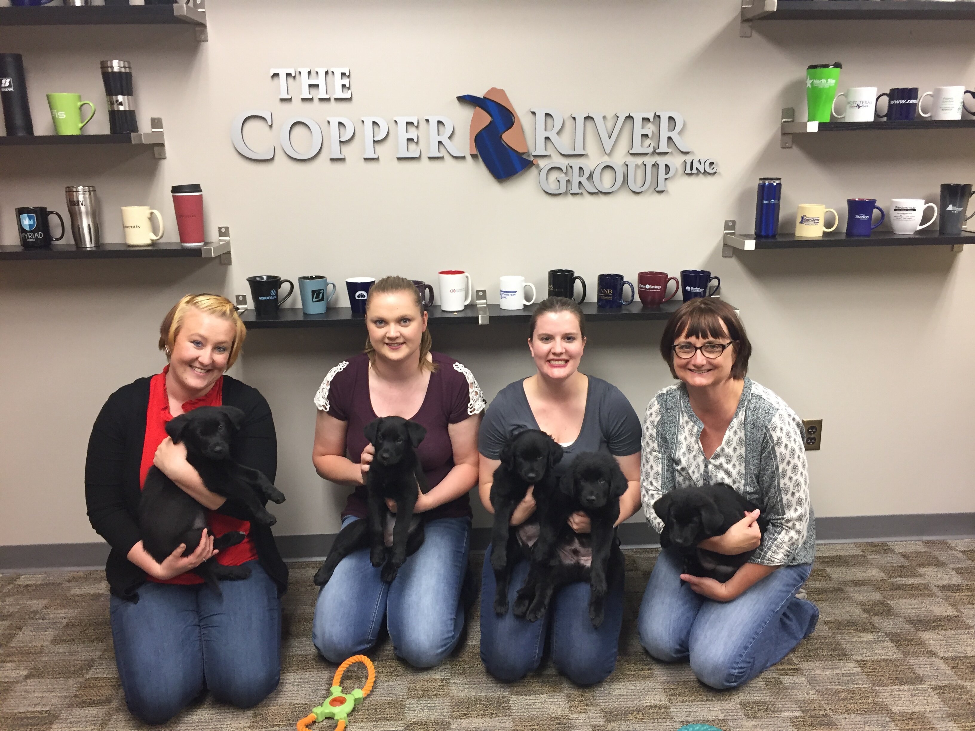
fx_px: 817
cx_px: 488
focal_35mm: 29
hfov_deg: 61.7
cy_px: 366
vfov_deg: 48.2
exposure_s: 1/30
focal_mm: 4.15
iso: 125
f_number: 2.2
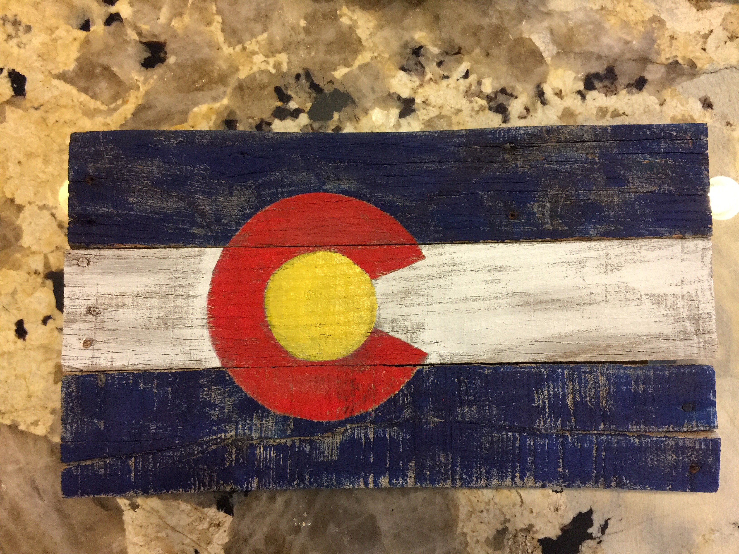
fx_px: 619
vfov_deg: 48.2
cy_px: 277
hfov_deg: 61.7
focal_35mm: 29
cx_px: 370
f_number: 2.2
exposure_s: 1/15
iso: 125
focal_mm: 4.15
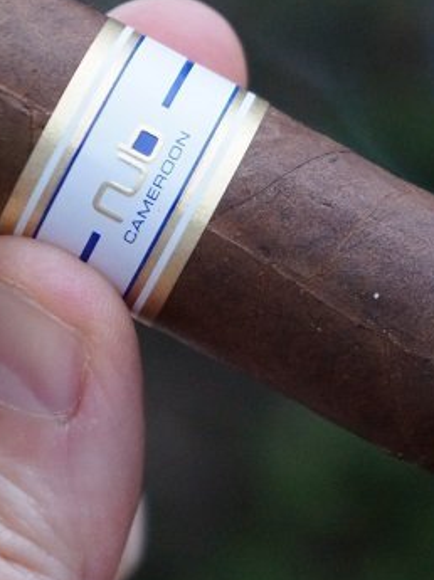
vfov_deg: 12.3
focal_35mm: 161
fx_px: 2696
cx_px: 266
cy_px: 236
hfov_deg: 9.2
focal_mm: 55
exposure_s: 1/100
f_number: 5.6
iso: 2500
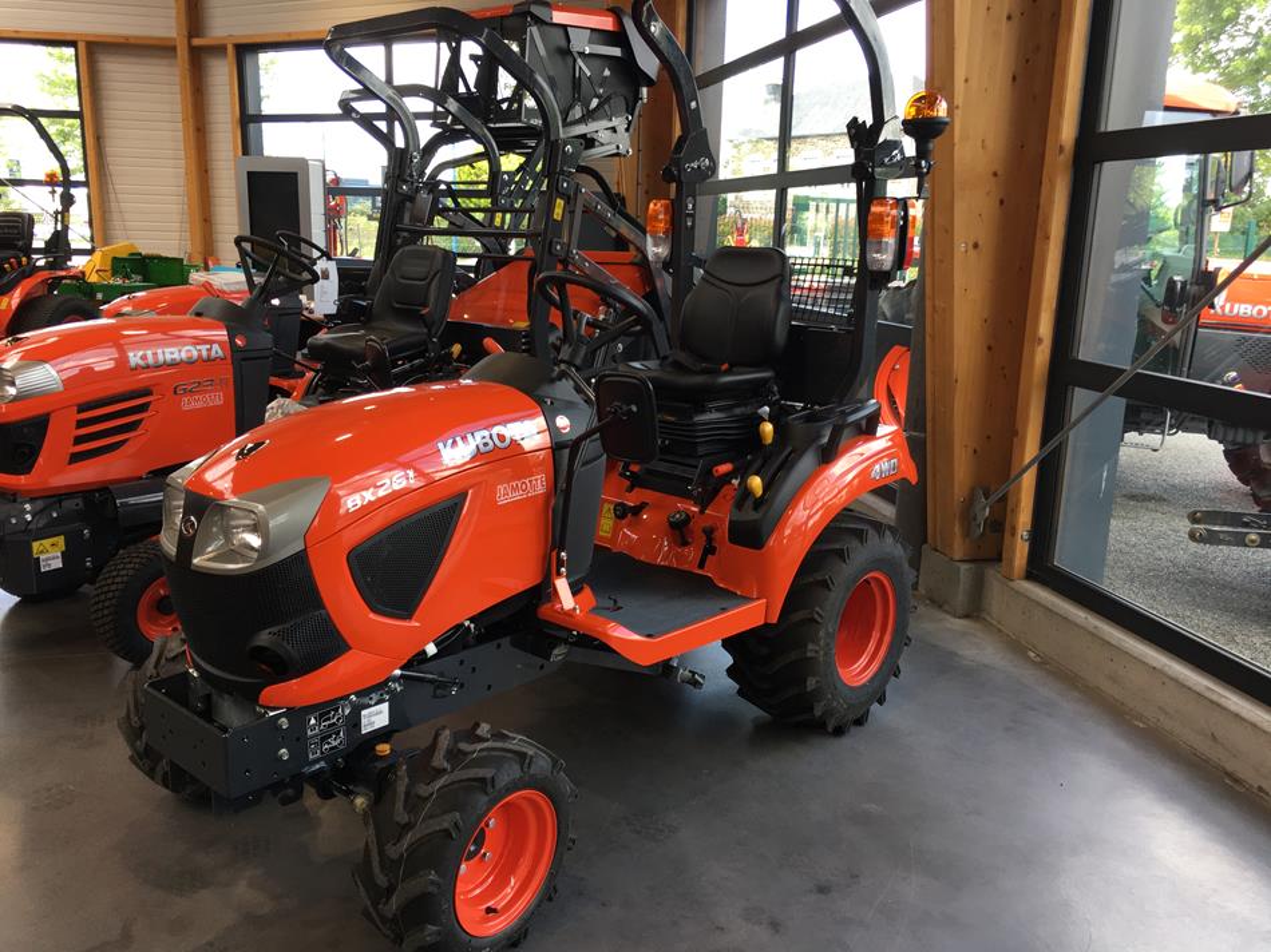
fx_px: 1065
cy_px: 476
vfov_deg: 48.2
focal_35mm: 29
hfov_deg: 61.7
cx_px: 636
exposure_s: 1/100
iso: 40
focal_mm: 4.15
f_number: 2.2
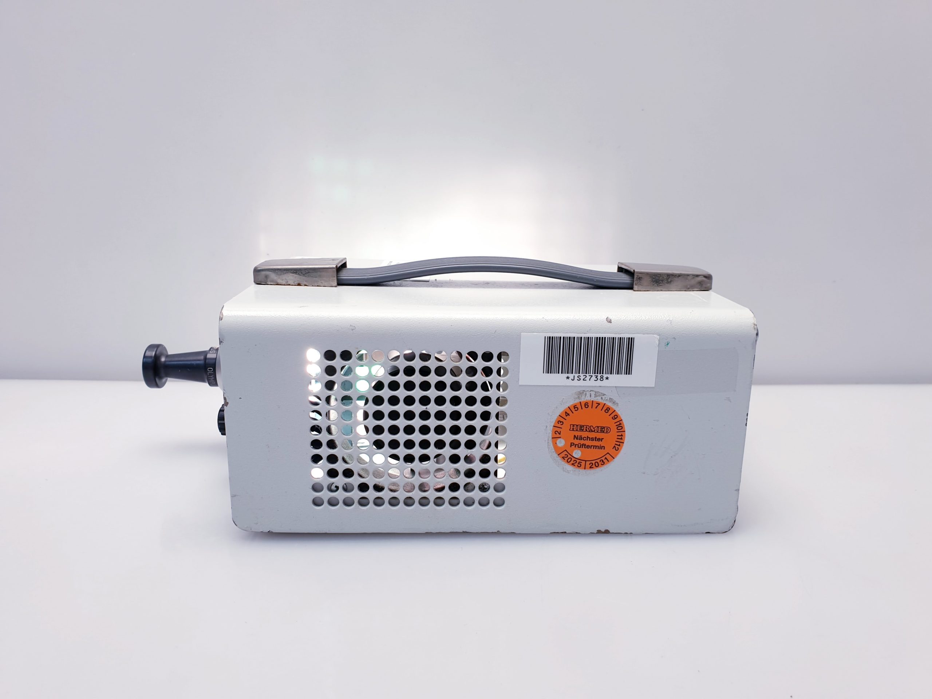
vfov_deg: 53.1
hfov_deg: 67.3
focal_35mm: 26
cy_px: 350
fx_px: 700
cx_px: 466
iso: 50
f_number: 2.4
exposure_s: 1/50
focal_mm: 4.3
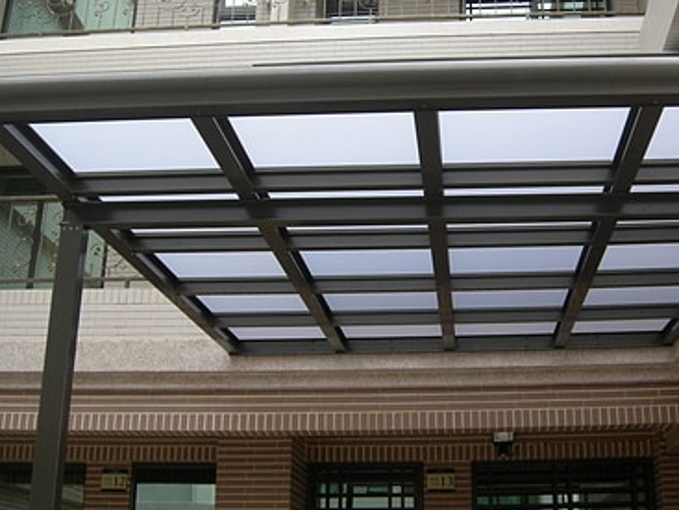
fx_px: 962
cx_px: 437
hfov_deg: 38.5
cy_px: 210
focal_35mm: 49
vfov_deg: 29.7
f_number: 3.4
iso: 64
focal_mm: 7.5
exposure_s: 1/59.1
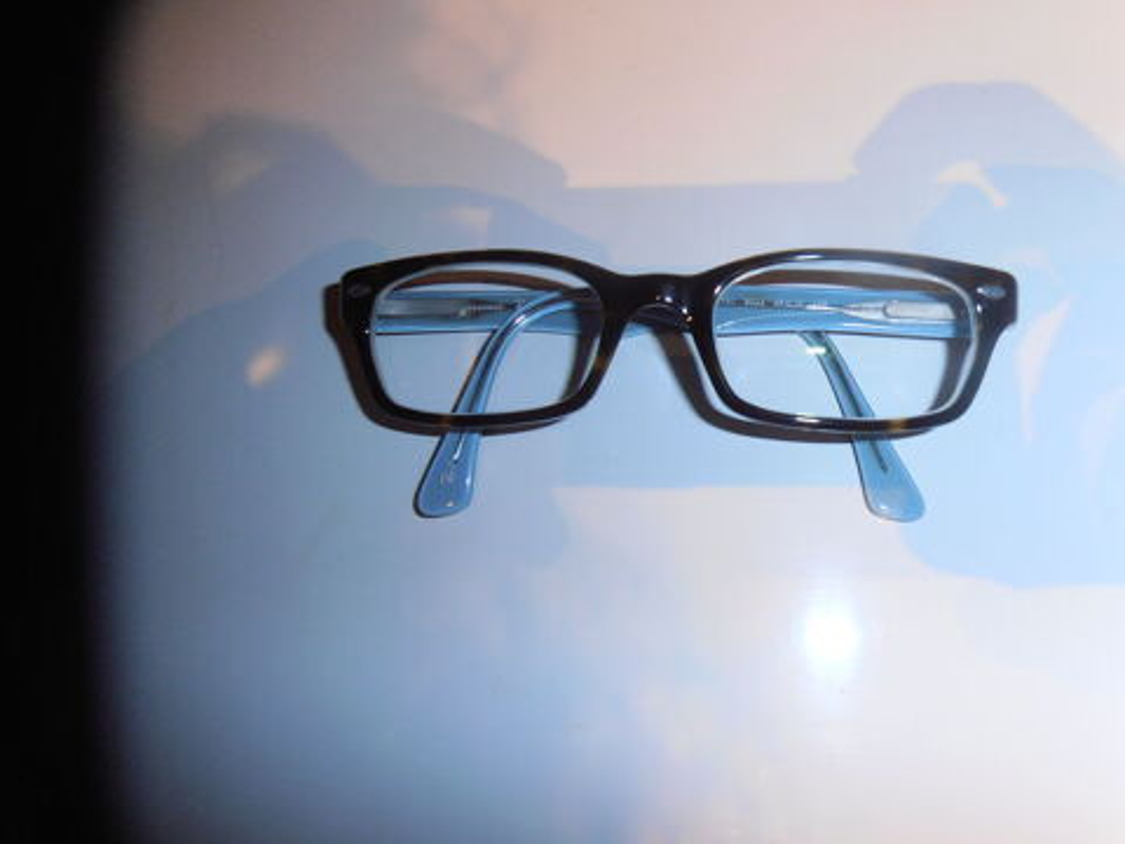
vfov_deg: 56.8
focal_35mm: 24
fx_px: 780
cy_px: 422
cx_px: 562
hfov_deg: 71.6
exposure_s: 1/30
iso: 125
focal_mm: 4.2
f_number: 3
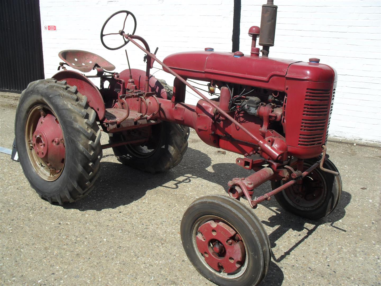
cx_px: 190
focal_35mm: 35
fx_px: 385
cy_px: 143
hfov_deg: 52.6
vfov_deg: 40.7
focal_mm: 6.3
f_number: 8.4
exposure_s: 1/250
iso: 100
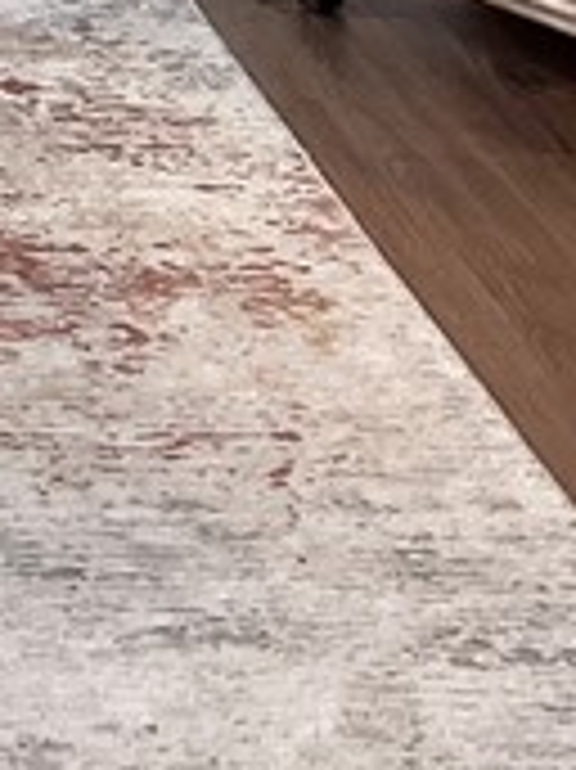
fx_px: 3465
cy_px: -1130
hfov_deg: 8.5
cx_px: -936
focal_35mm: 156
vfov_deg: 10.7
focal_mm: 5.7
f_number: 1.5
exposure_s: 1/120
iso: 125
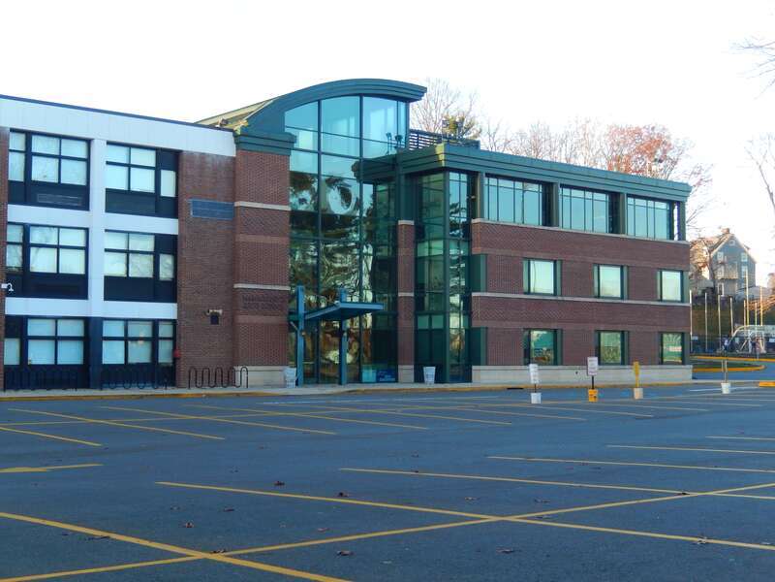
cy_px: 291
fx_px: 1142
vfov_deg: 28.6
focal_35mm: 51
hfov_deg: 37.5
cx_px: 388
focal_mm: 9.2
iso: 125
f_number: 4.5
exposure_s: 1/100
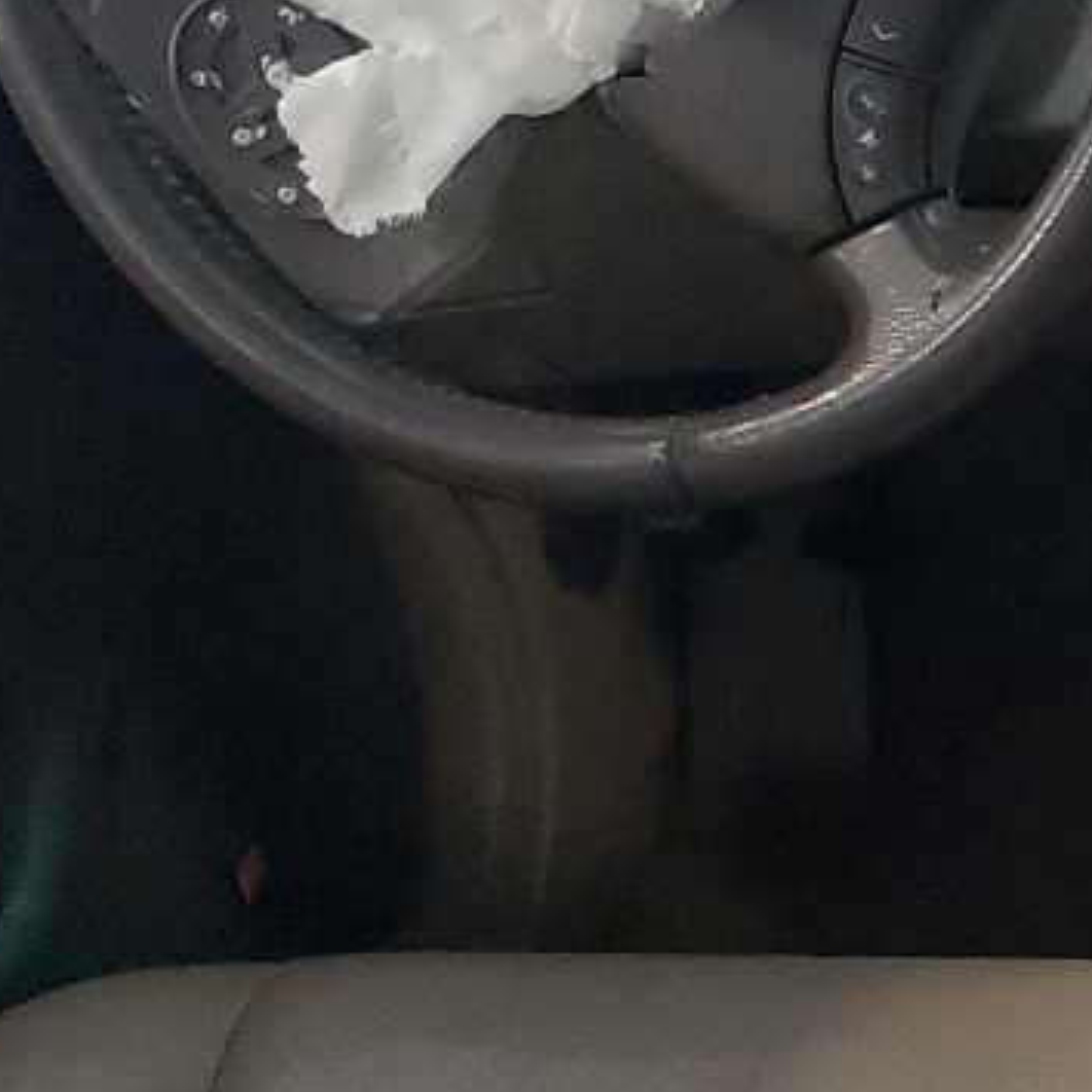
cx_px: 1977
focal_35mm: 104
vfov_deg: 16.6
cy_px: 929
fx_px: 3712
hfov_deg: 14.6
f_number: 1.5
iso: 469
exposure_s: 1/24
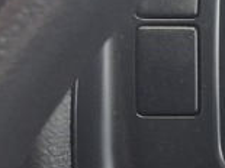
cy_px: 28
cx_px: 659
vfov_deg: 9.7
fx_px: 987
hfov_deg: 10.0
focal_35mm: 152
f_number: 1.8
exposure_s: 1/100
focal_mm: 5.4
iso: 320
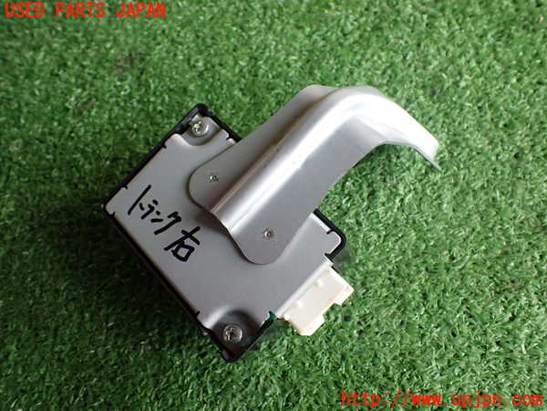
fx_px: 474
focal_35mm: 30
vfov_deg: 46.8
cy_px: 206
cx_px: 274
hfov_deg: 60.0
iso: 320
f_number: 2.3
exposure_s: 1/125
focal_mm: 5.4
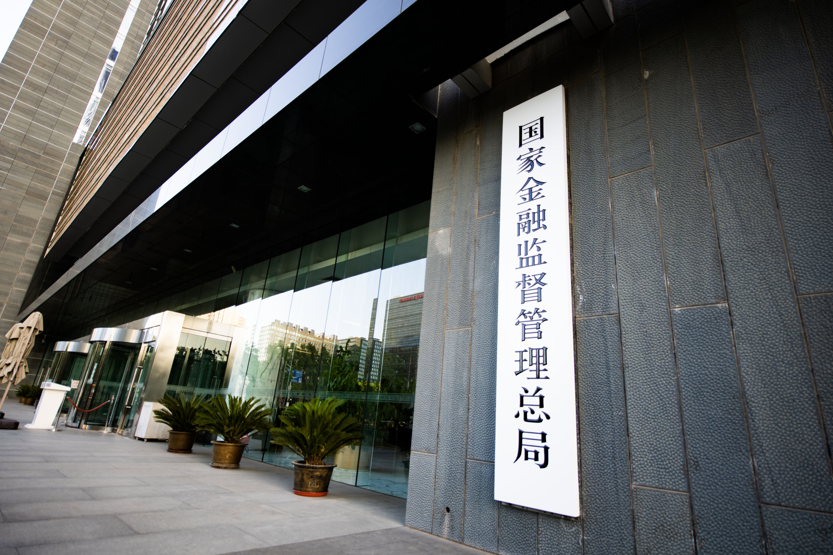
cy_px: 278
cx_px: 416
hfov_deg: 86.9
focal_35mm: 19
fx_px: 440
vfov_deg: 64.6
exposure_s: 1/400
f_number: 2.8
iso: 450
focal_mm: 19
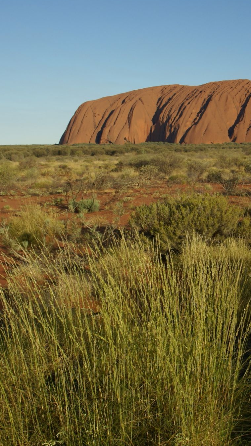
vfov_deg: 47.4
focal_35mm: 43
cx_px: 201
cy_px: 222
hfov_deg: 27.2
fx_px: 509
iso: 100
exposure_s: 1/200
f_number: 10
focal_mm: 18
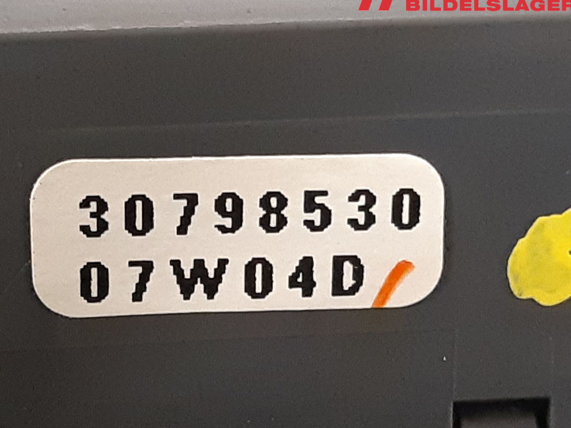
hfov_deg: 54.7
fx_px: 544
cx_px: 213
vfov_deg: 42.9
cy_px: 222
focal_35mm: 33
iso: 500
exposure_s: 1/25
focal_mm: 3.93
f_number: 1.7
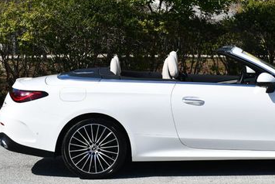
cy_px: 56
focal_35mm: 115
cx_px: 218
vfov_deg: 11.9
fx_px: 879
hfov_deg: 17.6
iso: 100
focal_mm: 32
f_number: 9
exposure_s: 1/320
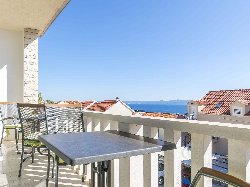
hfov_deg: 68.9
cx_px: 104
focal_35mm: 25
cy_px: 99
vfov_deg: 54.8
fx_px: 181
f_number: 10
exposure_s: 1/250
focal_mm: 14
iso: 200
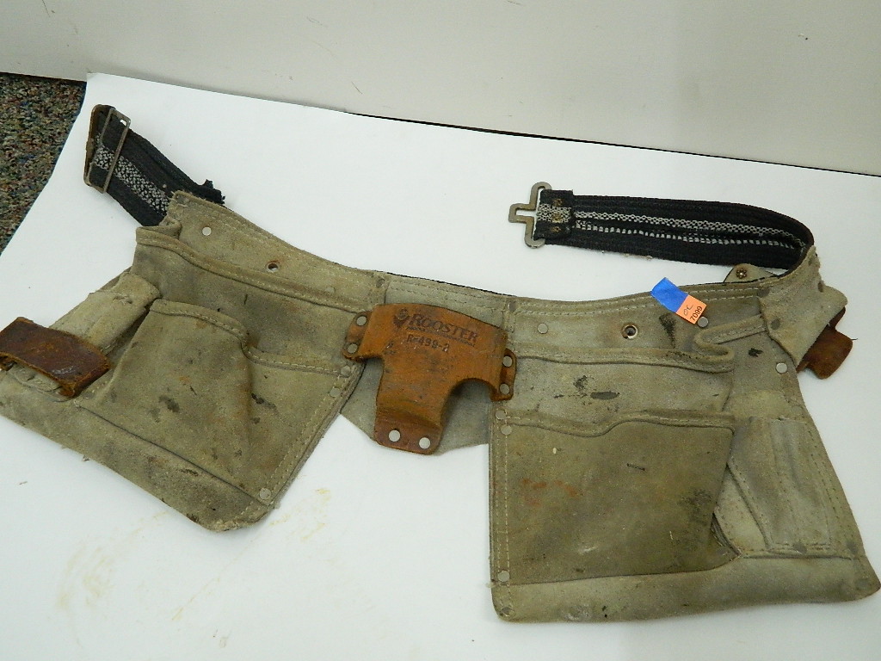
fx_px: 891
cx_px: 440
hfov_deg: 52.6
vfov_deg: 40.7
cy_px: 330
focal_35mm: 35
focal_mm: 6.2
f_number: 3.3
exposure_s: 1/80
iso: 400
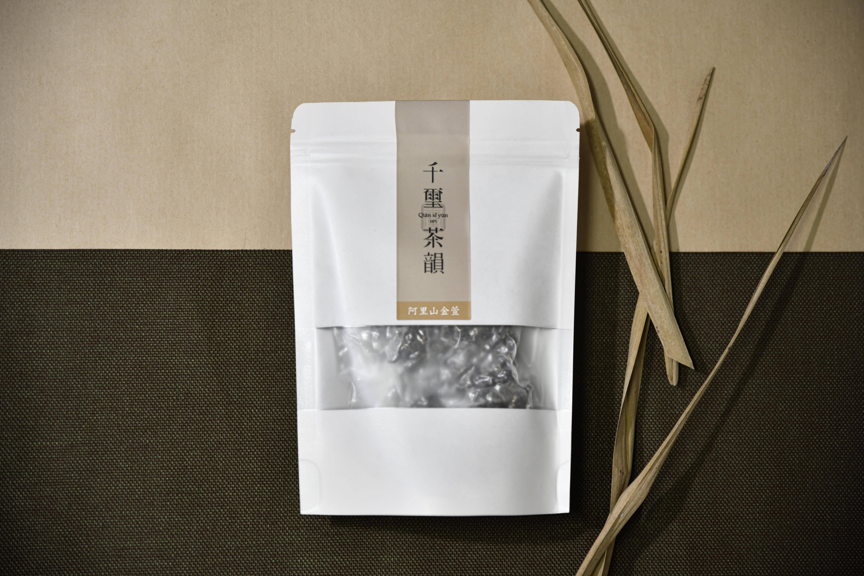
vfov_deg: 19.5
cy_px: 288
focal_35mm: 70
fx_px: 1680
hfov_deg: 28.8
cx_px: 432
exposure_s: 1/125
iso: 400
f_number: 2.8
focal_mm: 70
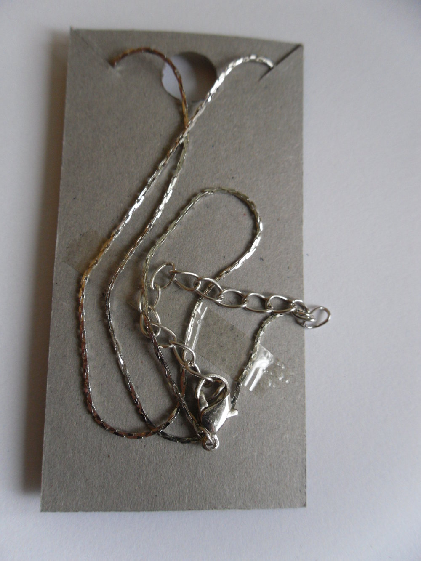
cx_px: 210
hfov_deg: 32.2
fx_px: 730
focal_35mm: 45
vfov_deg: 42.1
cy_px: 280
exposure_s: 1/22
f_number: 3.5
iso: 200
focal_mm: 6.3
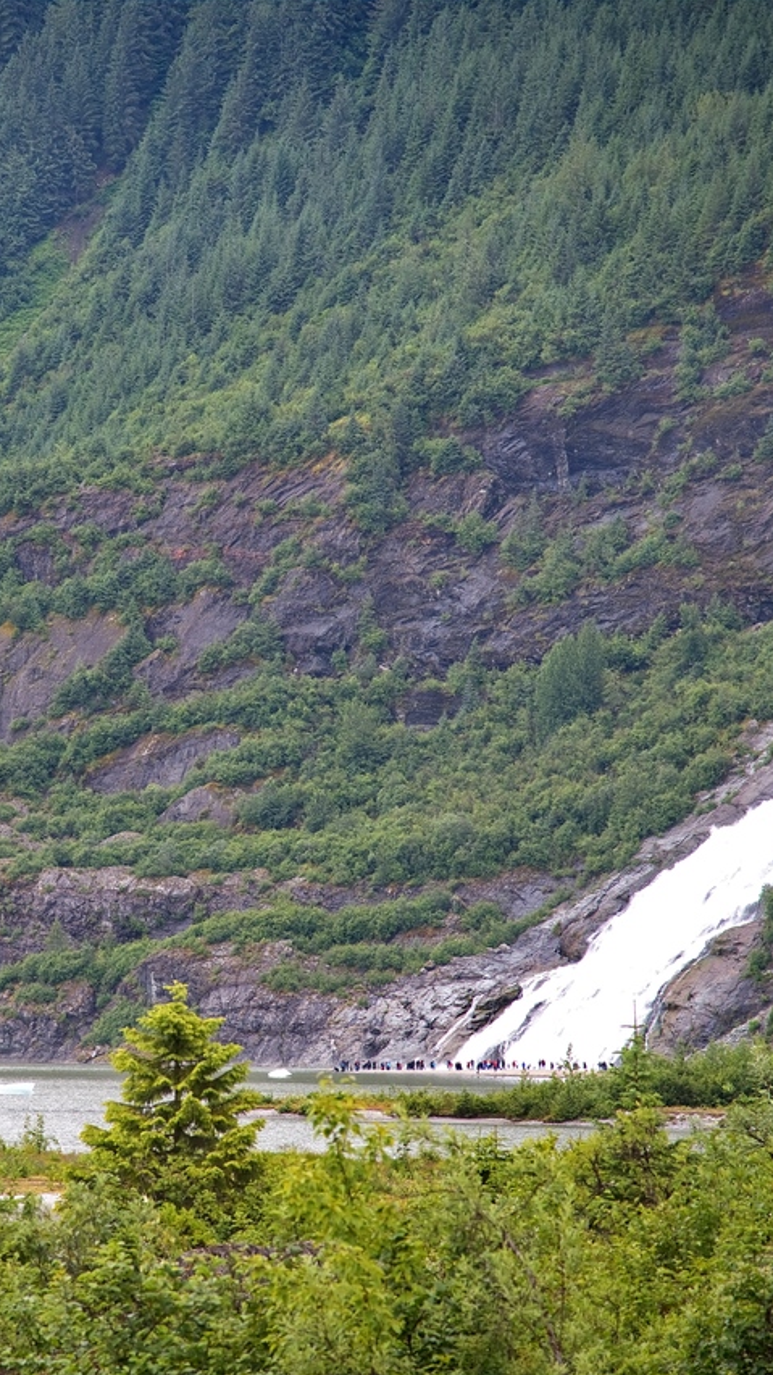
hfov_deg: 6.4
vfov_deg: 11.4
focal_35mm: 189
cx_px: 152
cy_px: 688
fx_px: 6890
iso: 160
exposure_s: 1/250
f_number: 4
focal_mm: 120
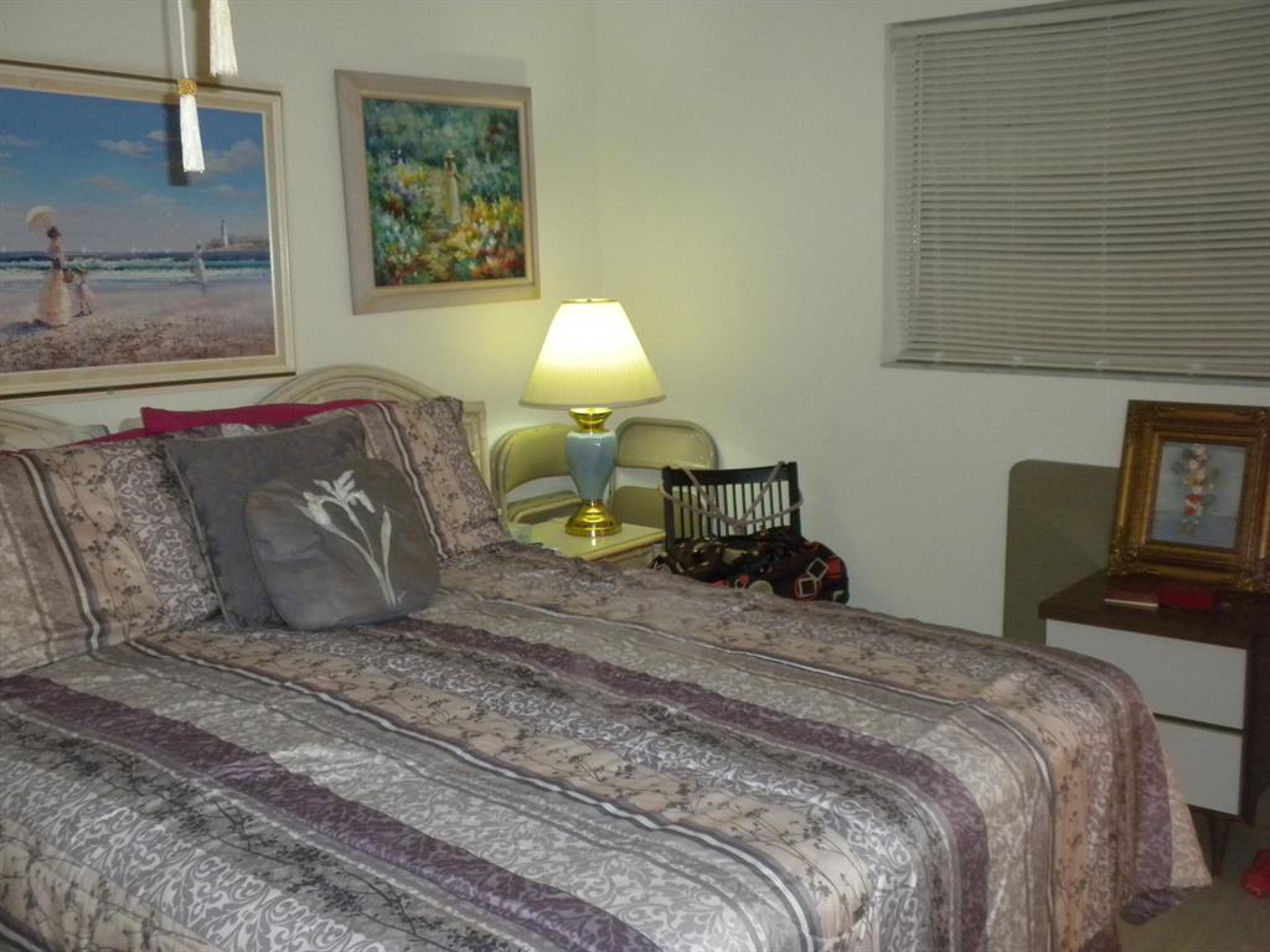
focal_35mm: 37
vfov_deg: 38.7
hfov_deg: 50.1
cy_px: 476
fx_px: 1357
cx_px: 635
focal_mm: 6.6
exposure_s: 1/30
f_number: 3.5
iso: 400
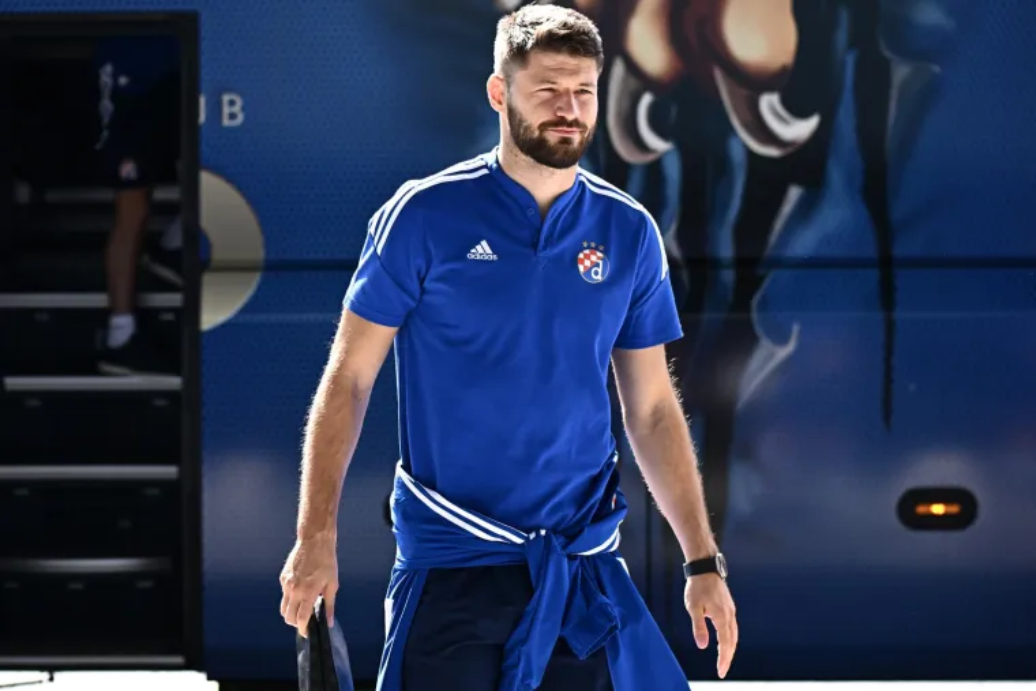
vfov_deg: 13.0
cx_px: 518
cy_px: 346
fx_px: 3022
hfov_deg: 19.5
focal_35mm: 105
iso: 800
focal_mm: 105
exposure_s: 1/1600
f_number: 4.5
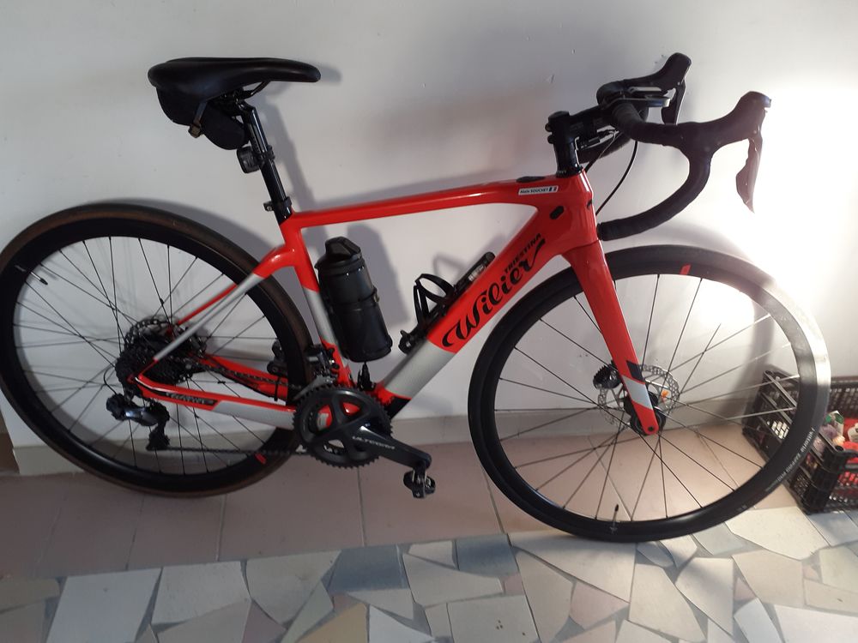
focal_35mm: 27
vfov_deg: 51.4
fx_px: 669
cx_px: 429
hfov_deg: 65.3
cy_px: 322
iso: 80
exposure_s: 1/50
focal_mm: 3.6
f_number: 1.9
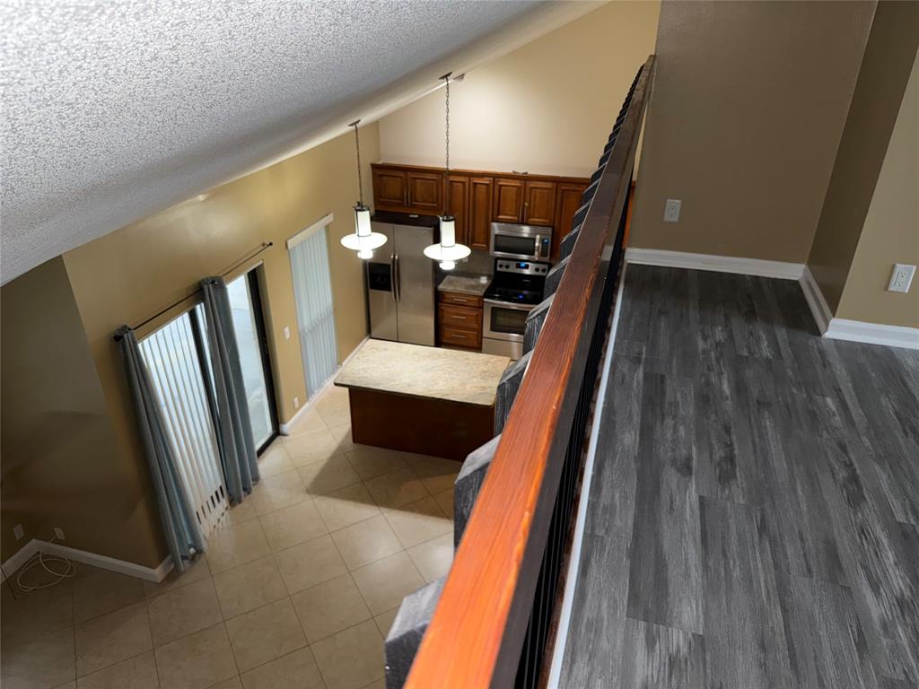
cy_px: 344
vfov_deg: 56.8
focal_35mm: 24
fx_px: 637
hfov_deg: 71.6
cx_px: 460
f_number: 1.78
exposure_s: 1/15
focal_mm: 6.76
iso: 100
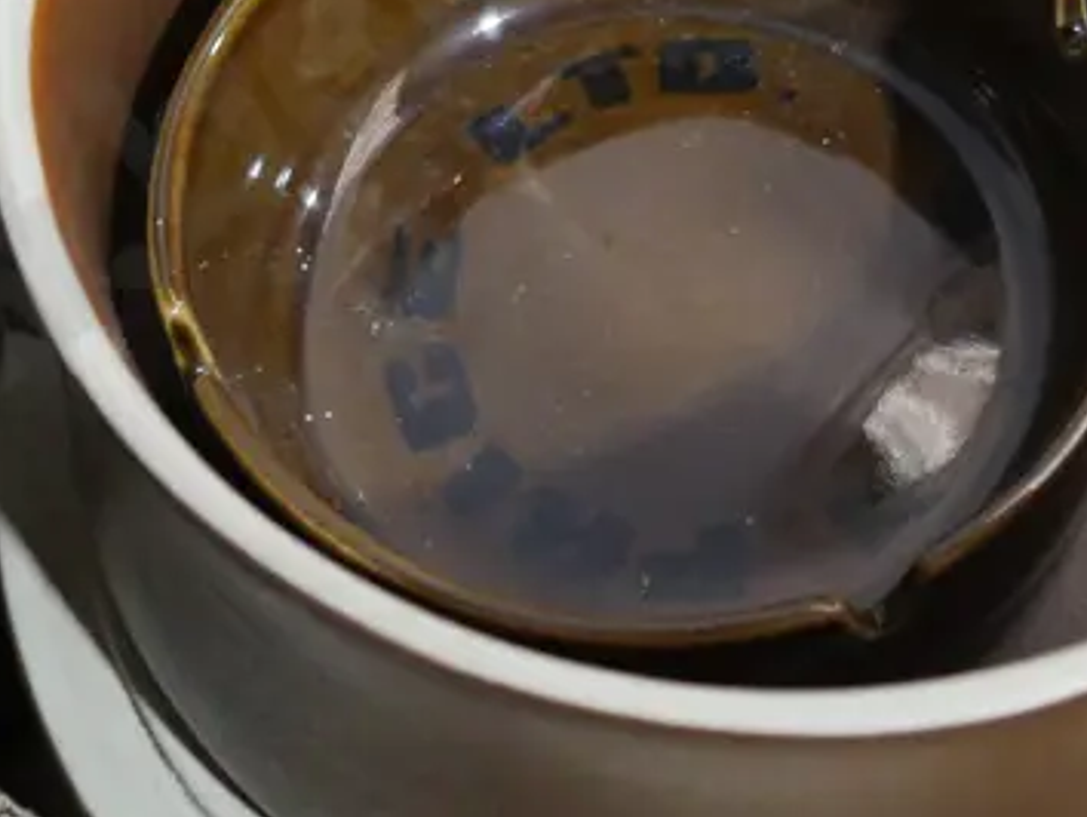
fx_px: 2545
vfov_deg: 16.9
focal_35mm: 81
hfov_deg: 23.8
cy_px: -312
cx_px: 823
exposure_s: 1/60
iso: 1600
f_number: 3.5
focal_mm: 14
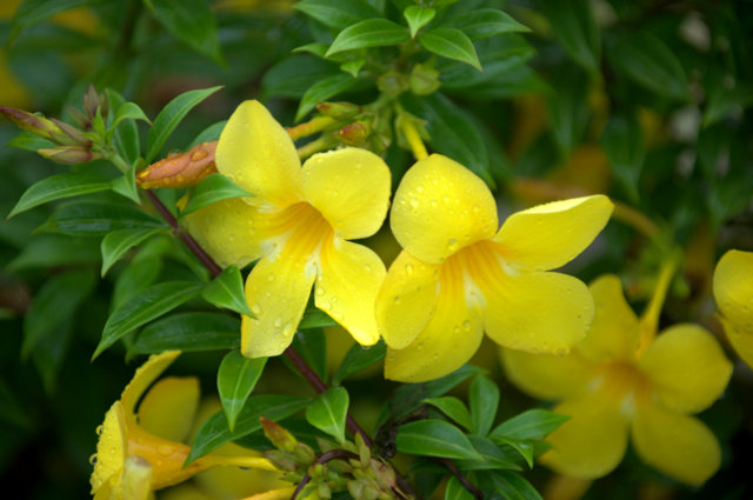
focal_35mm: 200
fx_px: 4178
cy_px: 250
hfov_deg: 10.3
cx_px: 376
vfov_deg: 6.8
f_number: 3.5
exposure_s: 1/1600
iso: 400
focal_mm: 200
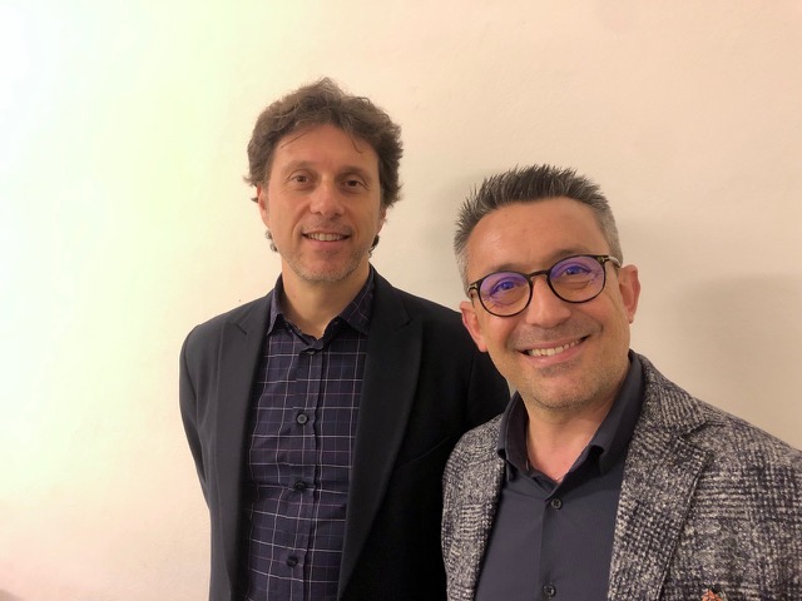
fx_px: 649
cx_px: 401
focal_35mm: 28
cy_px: 300
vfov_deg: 49.7
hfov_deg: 63.4
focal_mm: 4
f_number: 1.8
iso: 80
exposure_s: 1/17
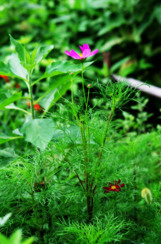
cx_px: 80
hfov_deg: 13.0
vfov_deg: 19.5
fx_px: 708
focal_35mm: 105
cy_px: 122
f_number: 4
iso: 100
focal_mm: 70
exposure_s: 1/320
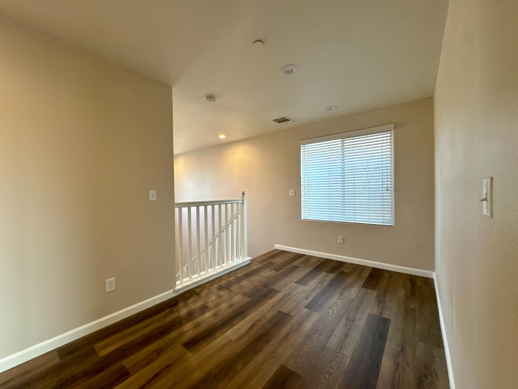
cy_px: 194
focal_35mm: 14
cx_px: 259
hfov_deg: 102.1
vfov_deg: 85.7
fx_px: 209
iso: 200
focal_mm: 2.22
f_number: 2.2
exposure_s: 1/120
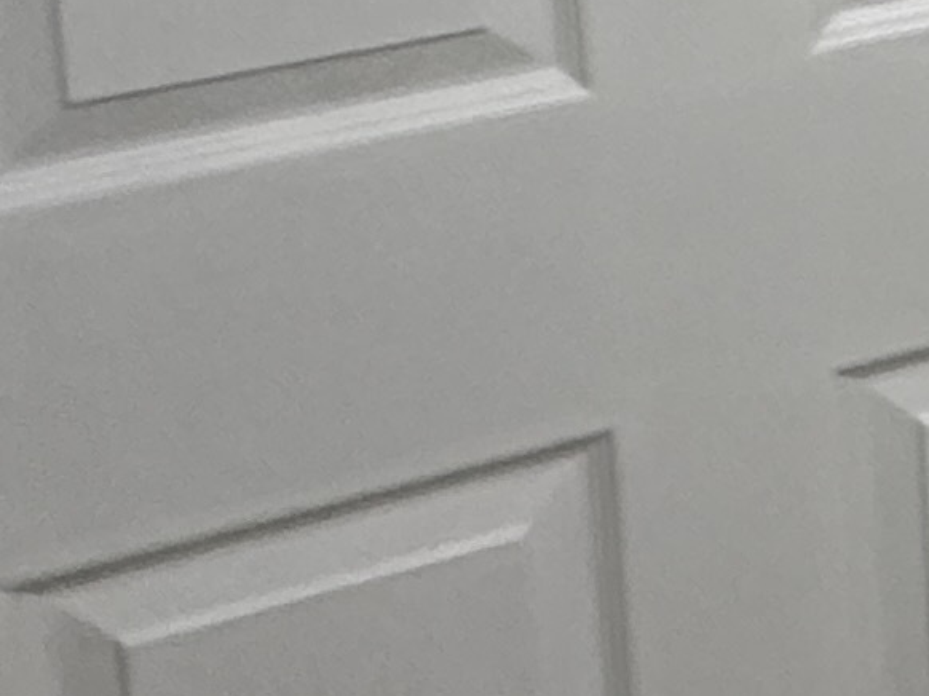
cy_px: -648
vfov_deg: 13.3
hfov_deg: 15.3
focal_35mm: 97
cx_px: 1967
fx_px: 2602
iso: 400
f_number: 2.2
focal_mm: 2.22
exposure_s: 1/50
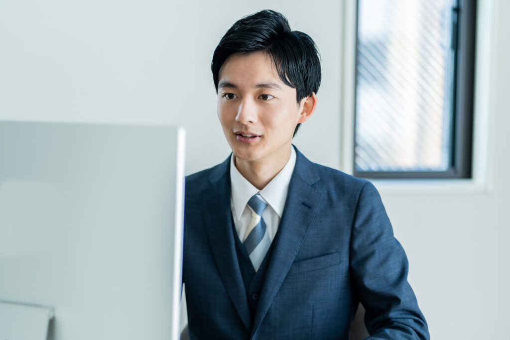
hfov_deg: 23.9
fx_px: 1204
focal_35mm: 85
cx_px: 255
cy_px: 170
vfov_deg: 16.1
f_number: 2
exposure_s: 1/125
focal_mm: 85
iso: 100
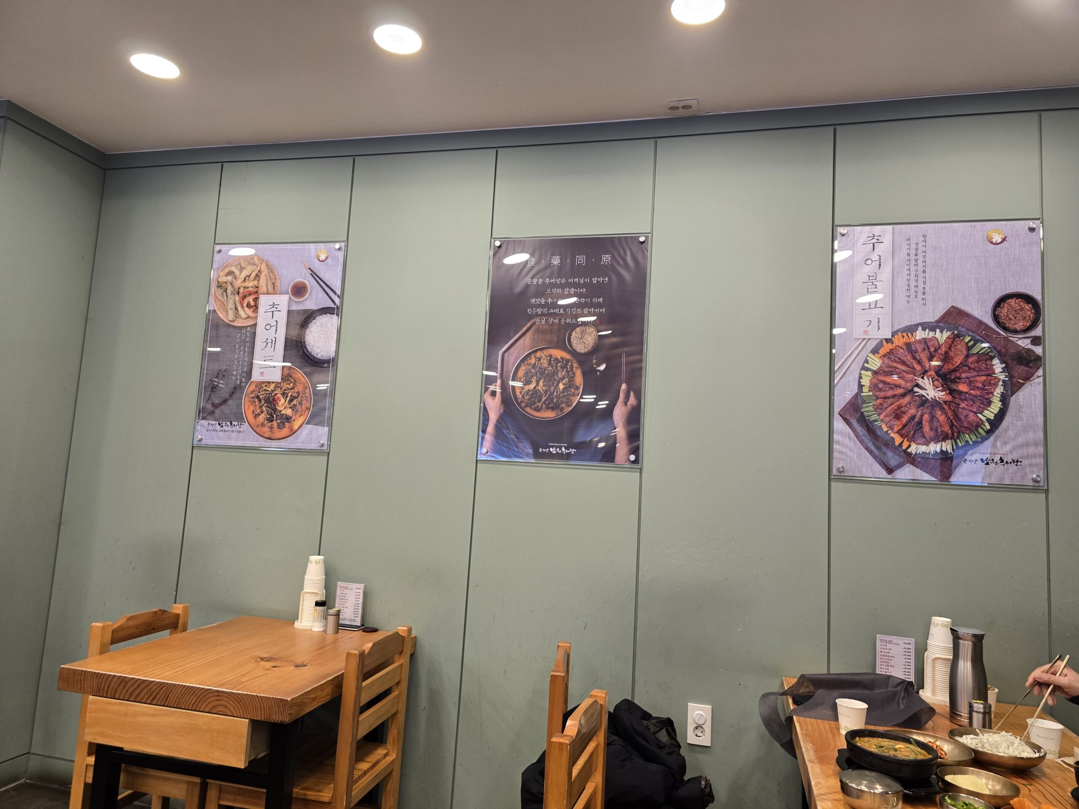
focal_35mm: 23
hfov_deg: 73.9
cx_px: 540
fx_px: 717
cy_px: 404
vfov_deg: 58.9
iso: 200
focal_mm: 6.3
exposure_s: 1/120
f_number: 1.7
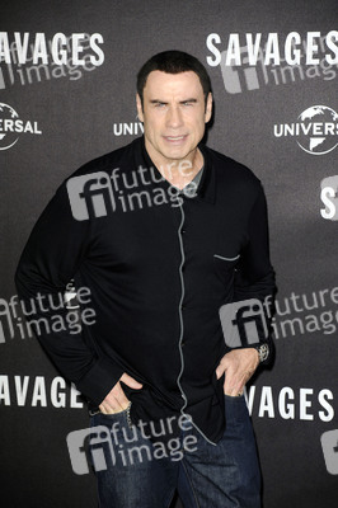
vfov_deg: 12.8
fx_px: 2257
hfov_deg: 8.6
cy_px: 254
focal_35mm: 160
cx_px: 169
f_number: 6.3
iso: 640
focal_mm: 160
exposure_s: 1/160
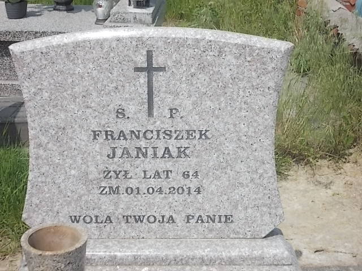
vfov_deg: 24.4
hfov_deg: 32.2
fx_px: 627
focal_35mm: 60
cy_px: 136
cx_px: 181
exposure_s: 1/160
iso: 80
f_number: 8
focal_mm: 8.5
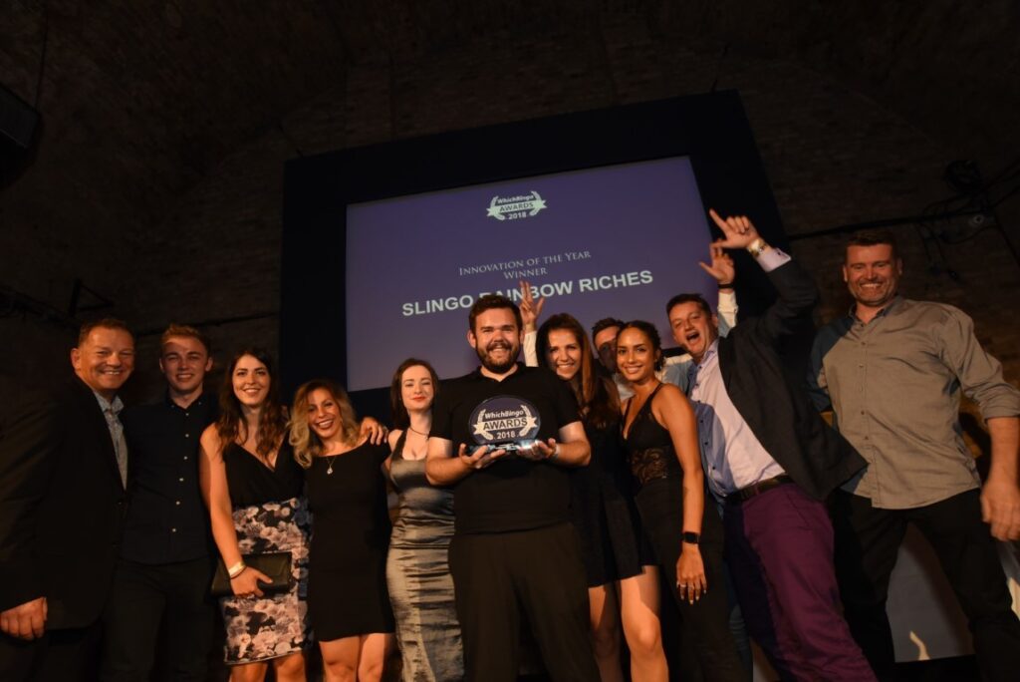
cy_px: 341
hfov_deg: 90.0
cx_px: 510
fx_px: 510
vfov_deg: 67.5
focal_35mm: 18
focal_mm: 18
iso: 2000
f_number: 5.6
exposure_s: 1/80
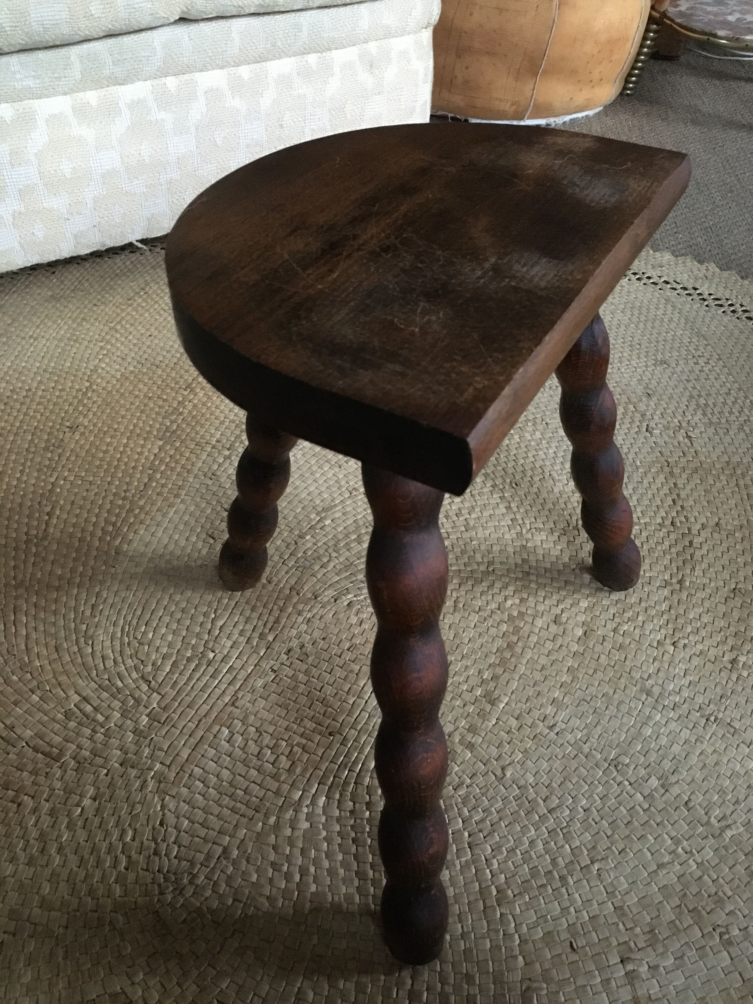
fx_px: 841
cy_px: 502
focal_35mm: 29
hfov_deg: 48.2
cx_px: 376
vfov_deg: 61.7
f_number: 2.2
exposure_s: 1/17
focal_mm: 4.15
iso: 320
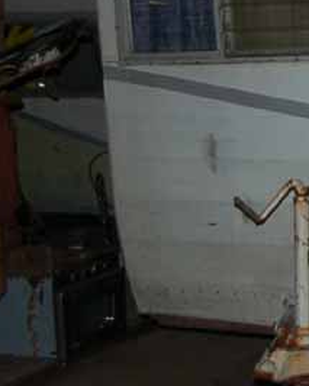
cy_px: 76
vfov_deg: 17.0
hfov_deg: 13.1
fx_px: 1280
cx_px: 452
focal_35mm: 112
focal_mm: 30
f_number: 4.2
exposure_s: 1/60
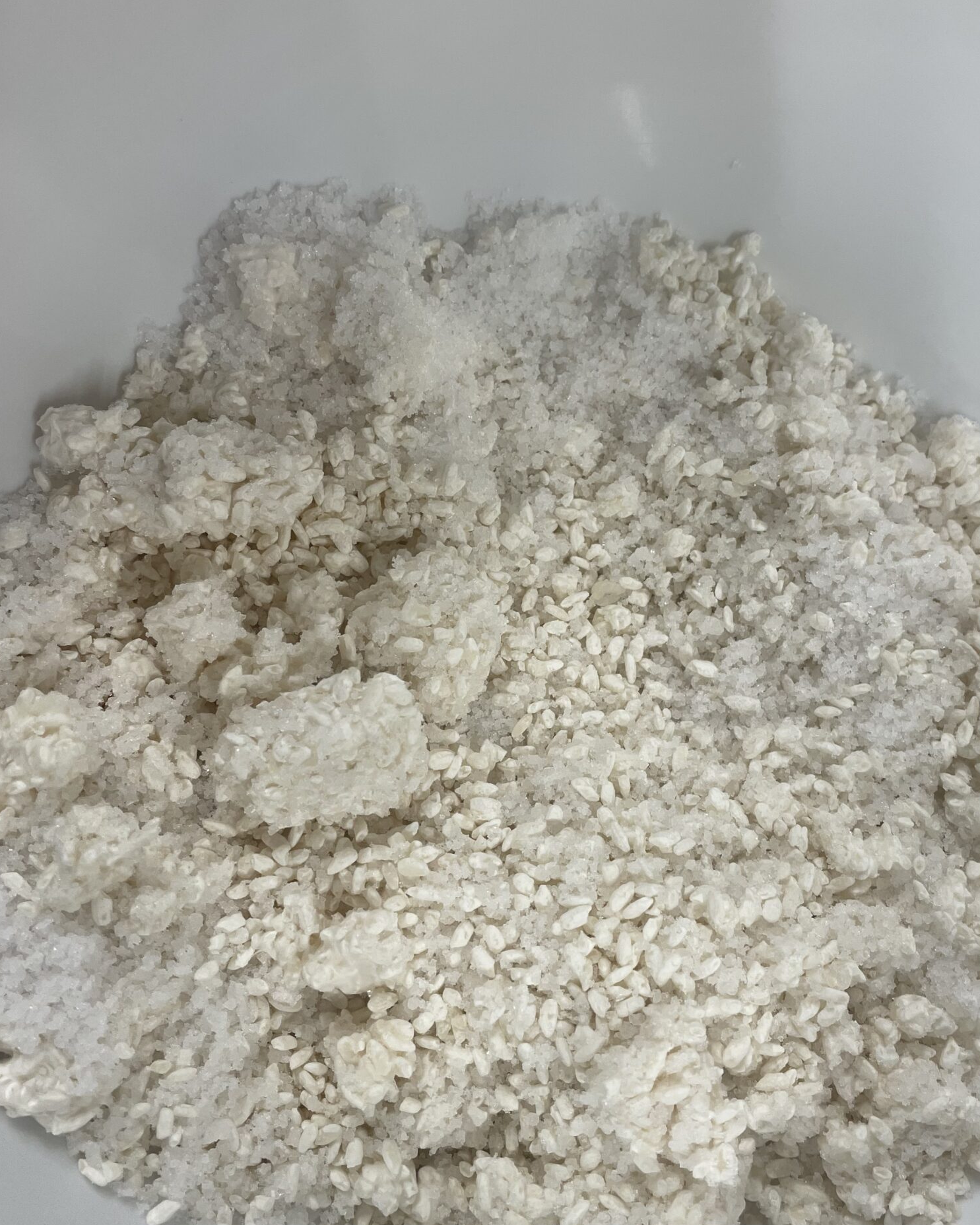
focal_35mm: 35
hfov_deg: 42.1
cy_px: 558
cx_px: 556
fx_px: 1269
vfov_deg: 51.5
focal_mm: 4.2
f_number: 1.6
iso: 64
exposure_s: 1/121
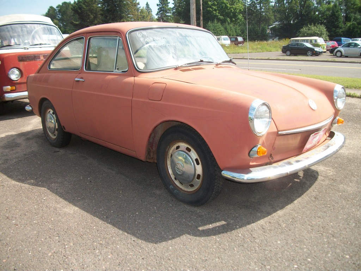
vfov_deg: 44.2
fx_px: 334
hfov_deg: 56.8
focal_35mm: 32
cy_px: 136
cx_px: 180
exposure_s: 1/800
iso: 80
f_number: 2.9
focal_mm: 5.7
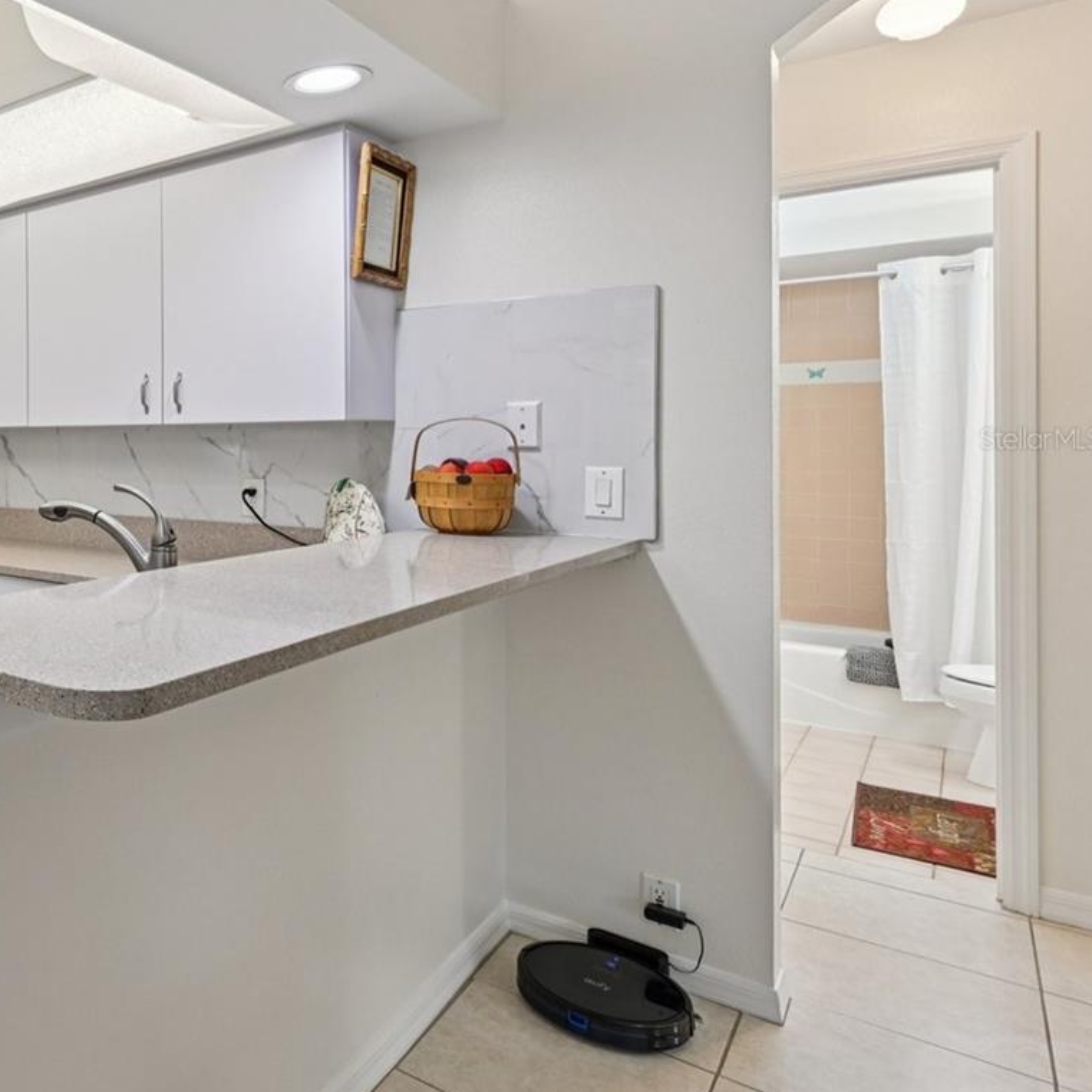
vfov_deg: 62.4
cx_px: -40
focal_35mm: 25
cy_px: 438
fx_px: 892
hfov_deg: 49.2
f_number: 8
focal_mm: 14
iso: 400
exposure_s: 1/25
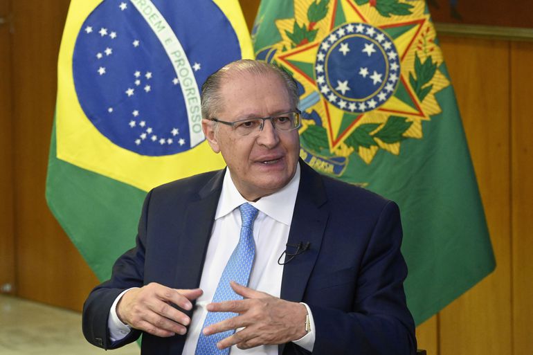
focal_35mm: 200
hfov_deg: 10.3
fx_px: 2960
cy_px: 178
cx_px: 266
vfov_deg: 6.9
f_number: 10
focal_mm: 200
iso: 8000
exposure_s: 1/200
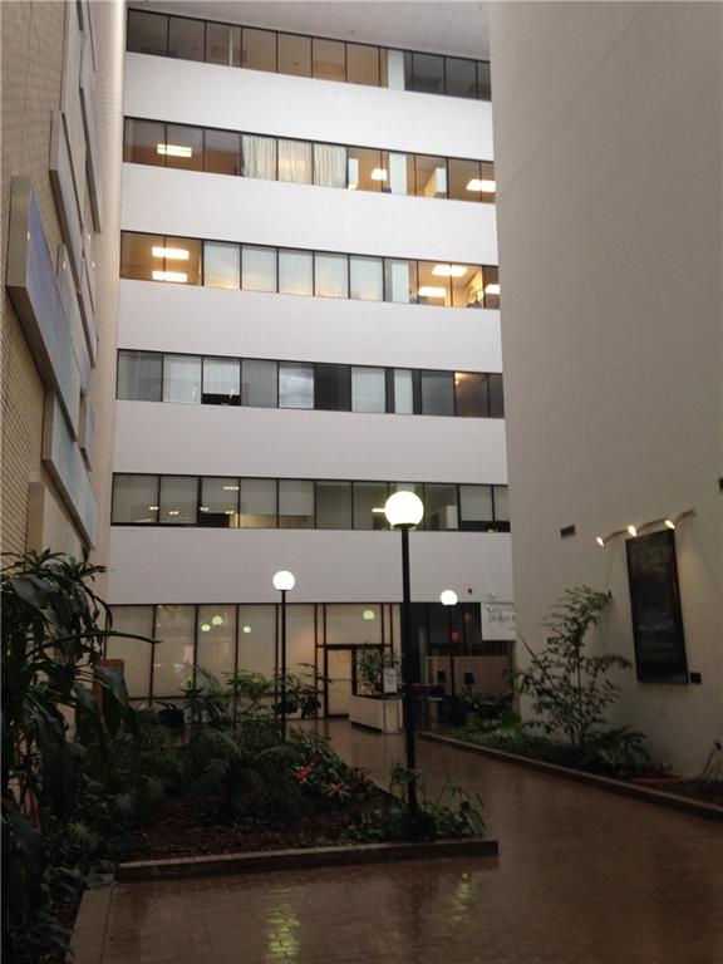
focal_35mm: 33
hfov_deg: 42.9
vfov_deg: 55.4
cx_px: 362
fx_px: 919
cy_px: 482
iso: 50
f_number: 2.4
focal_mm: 4.12
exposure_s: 1/24
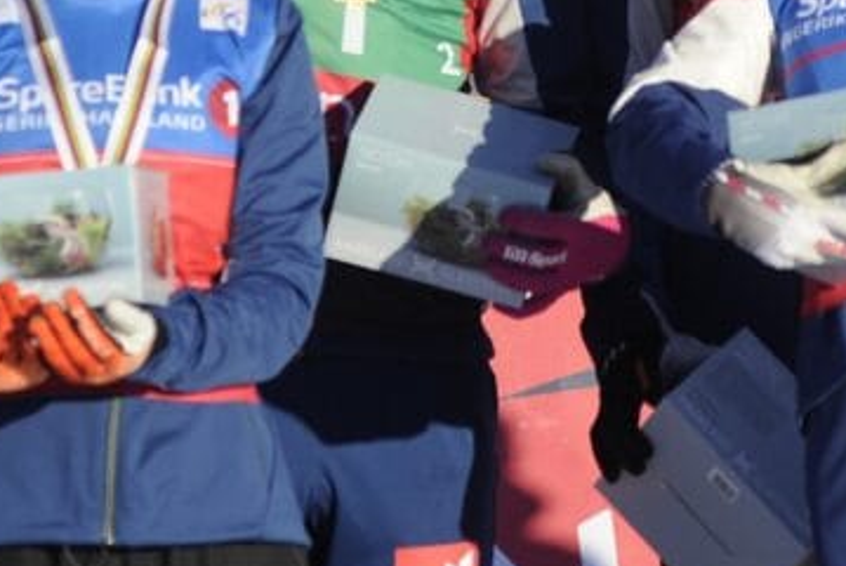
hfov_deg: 3.9
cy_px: -140
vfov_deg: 2.6
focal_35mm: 527
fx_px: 12394
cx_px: 606
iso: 800
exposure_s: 1/10000
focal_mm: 185
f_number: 3.5
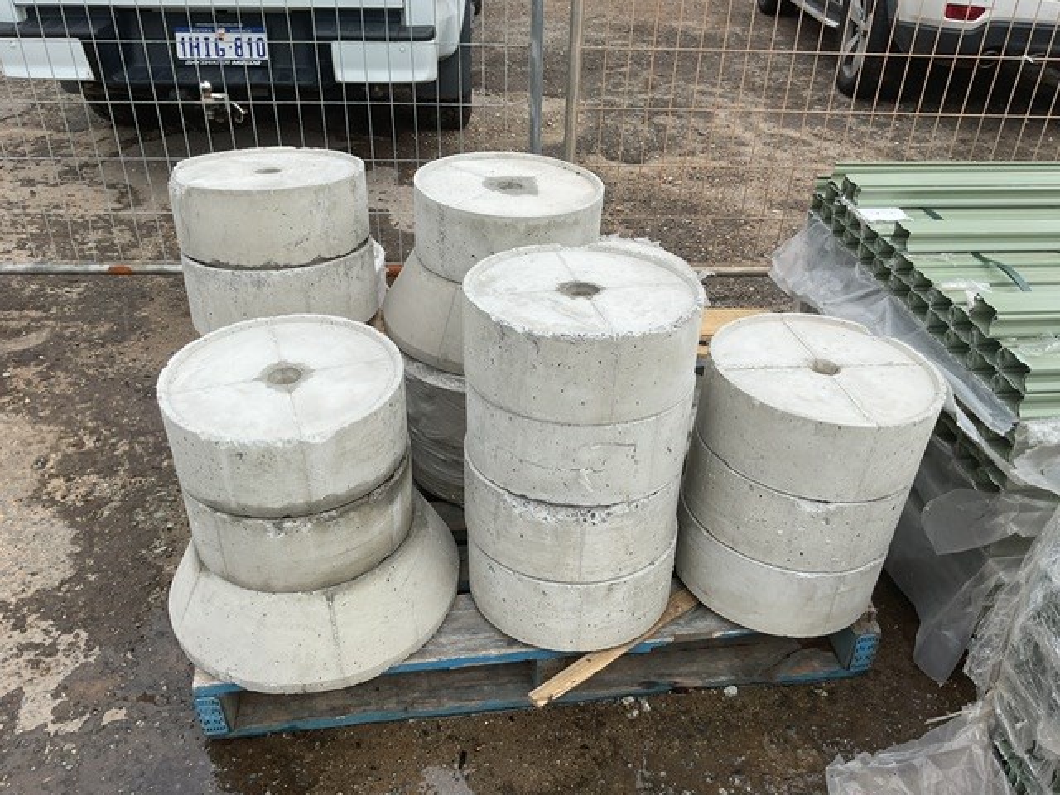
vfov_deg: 48.2
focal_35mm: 29
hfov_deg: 61.7
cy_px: 398
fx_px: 888
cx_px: 530
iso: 16
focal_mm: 3
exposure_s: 1/1377
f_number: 1.8
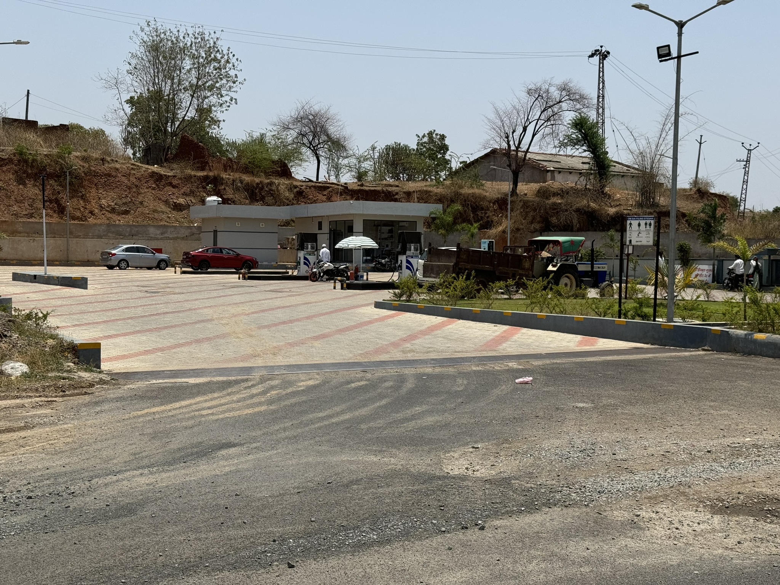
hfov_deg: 39.7
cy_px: 292
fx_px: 1082
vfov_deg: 30.3
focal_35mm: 48
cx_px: 390
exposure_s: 1/5848
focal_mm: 6.76
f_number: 1.78
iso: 64
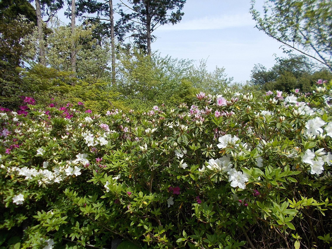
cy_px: 124
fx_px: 249
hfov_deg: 67.3
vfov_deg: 53.1
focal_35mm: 26
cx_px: 166
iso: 80
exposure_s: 1/125
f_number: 8
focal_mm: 4.6
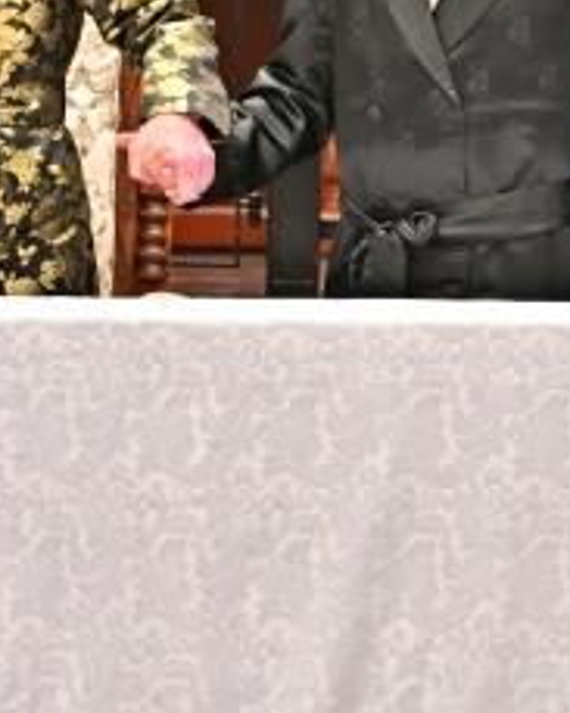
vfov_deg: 3.8
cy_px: -67
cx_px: -34
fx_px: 10825
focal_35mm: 513
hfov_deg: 3.0
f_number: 2.8
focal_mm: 122
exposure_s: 1/400
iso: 640
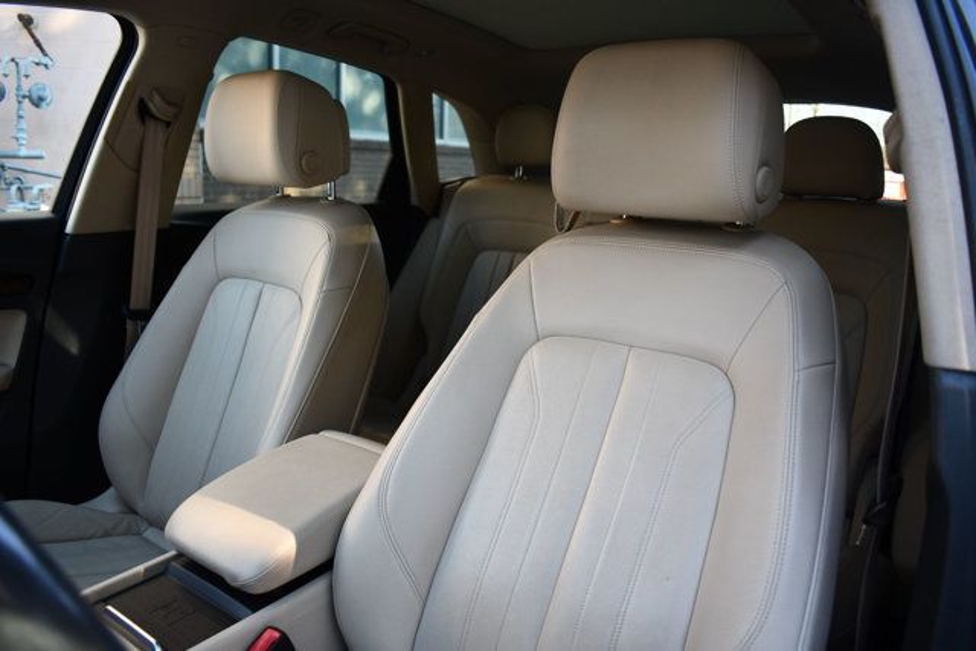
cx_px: 488
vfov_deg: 48.0
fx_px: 732
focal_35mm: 27
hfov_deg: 67.4
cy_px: 326
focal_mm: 18
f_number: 3.5
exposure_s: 1/250
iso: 720
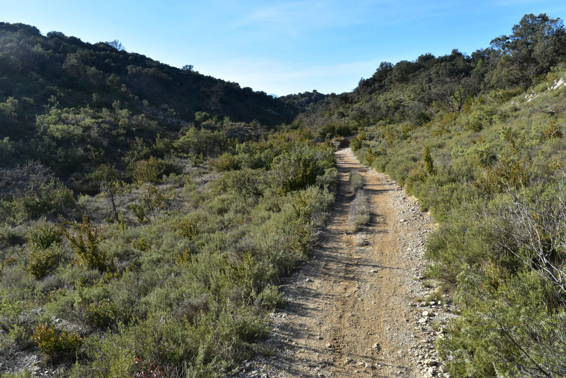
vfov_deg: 47.9
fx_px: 425
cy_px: 189
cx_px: 283
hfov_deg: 67.4
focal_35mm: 27
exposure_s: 1/200
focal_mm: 18
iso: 400
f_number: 14
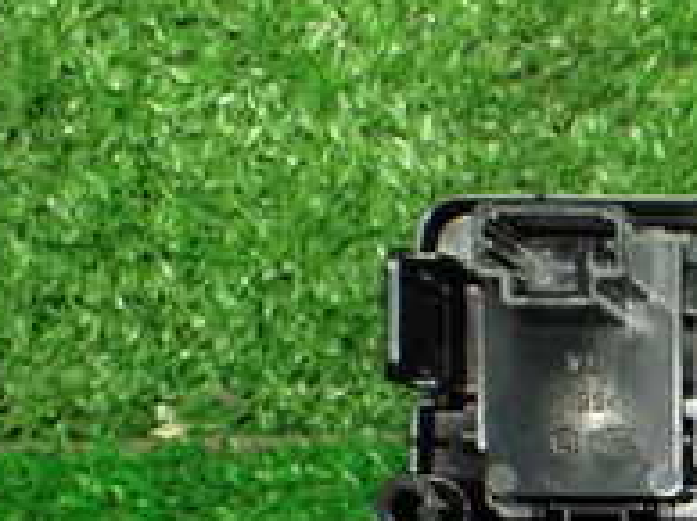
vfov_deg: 15.4
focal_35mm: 93
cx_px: 1024
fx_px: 1870
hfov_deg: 18.8
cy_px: 600
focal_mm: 5.4
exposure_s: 1/100
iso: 800
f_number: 2.3
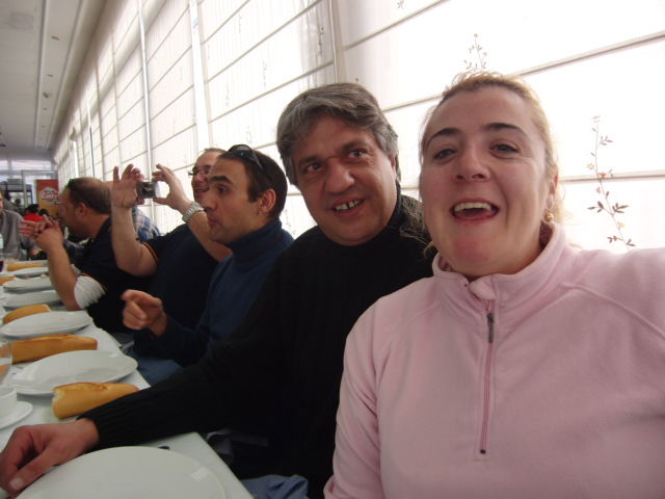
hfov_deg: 71.6
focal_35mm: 24
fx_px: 461
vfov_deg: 56.8
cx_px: 332
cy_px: 250
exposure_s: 1/80
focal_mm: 4.3
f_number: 3.2
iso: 100
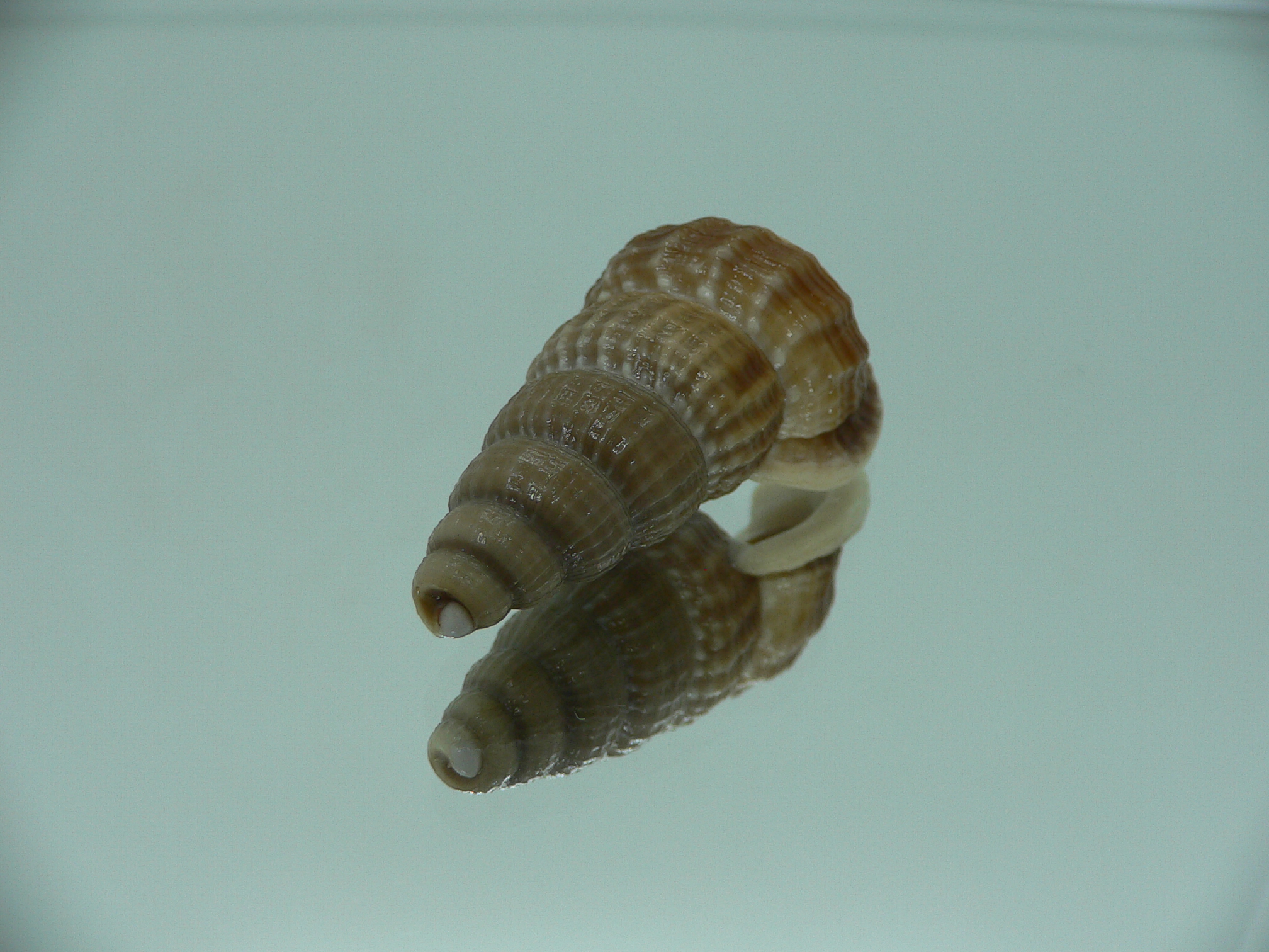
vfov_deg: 40.7
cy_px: 476
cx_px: 634
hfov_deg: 52.6
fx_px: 1283
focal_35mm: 35
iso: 80
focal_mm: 4.6
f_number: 2.8
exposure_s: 1/60
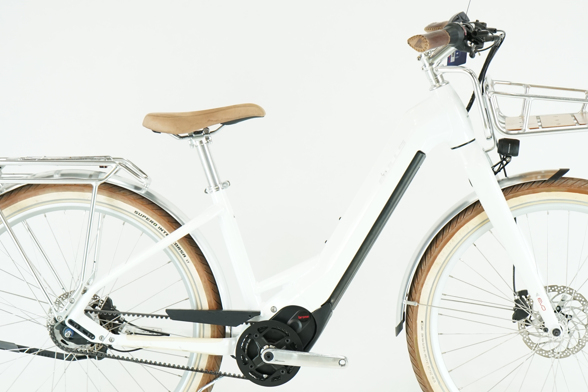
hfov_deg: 23.4
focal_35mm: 87
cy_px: 225
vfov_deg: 15.7
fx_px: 1421
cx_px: 323
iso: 1600
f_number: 5.6
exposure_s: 1/200
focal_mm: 62
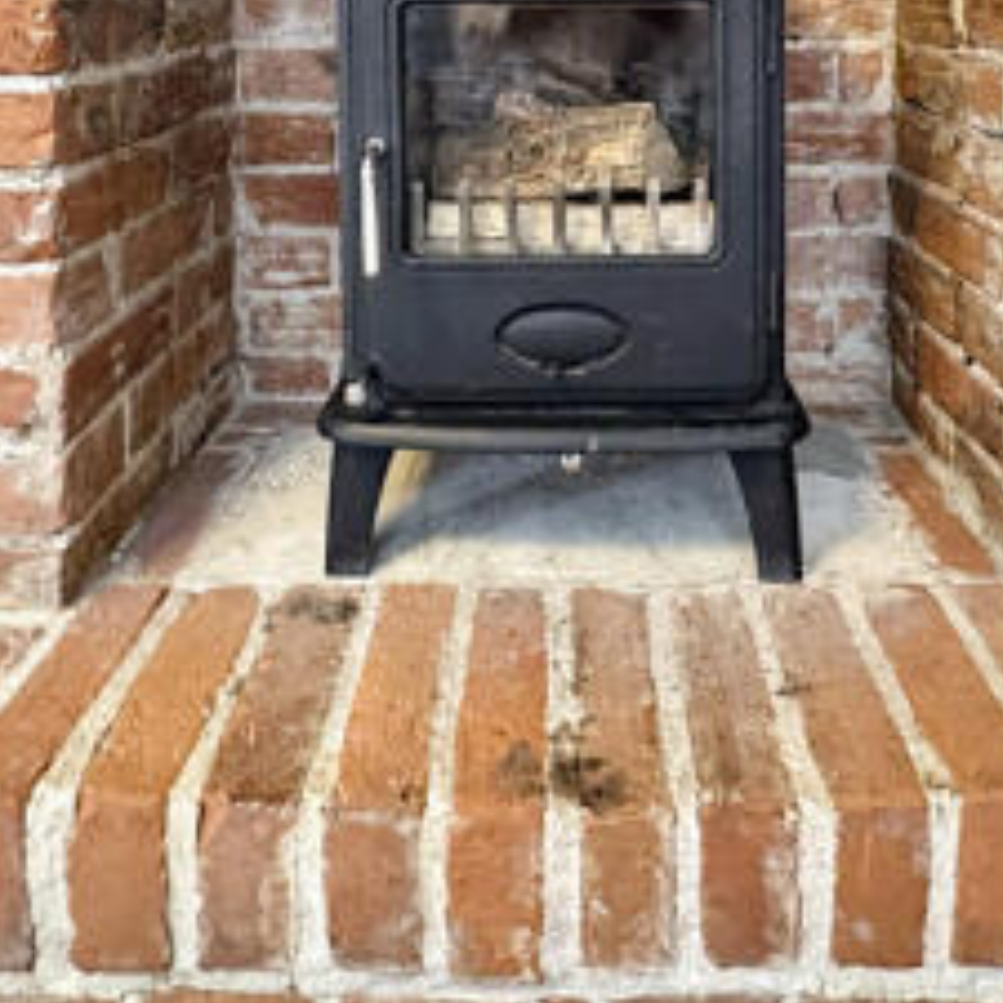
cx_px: 546
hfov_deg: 51.0
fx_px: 1049
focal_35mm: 32
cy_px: 33
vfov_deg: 44.6
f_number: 2.2
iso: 1600
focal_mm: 2.22
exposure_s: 1/34
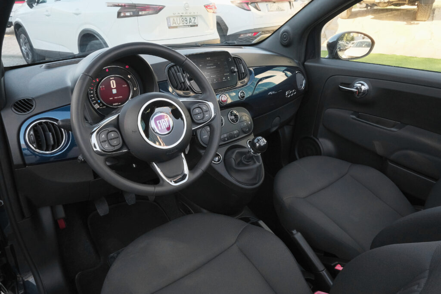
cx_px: 220
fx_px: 294
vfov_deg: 53.1
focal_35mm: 24
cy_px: 147
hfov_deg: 73.7
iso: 2000
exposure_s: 1/160
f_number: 9
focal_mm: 16.1
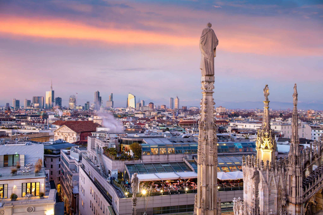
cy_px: 108
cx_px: 162
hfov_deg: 54.4
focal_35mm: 35
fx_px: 314
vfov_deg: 37.8
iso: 64
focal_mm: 35
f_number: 11
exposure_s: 1/3
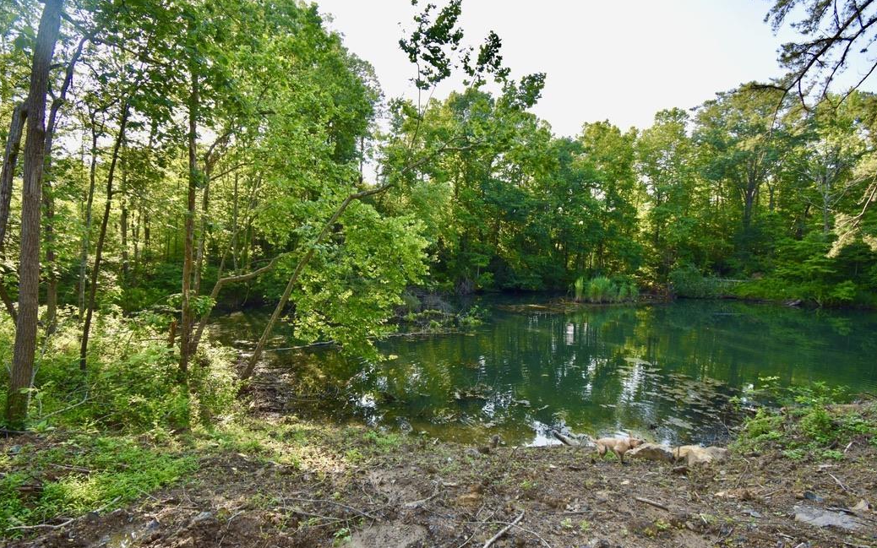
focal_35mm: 16
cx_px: 443
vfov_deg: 71.2
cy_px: 290
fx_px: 382
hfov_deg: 97.8
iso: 100
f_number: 5.6
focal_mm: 10
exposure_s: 1/125
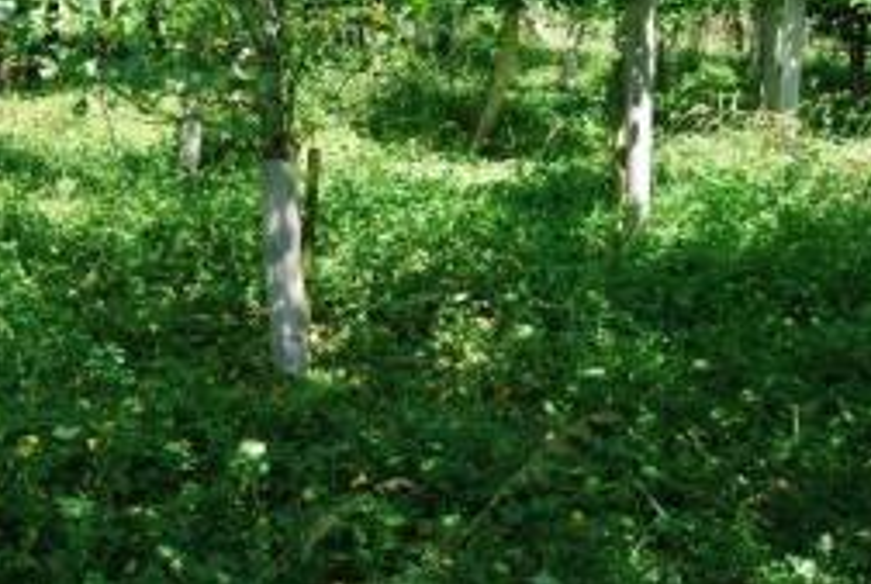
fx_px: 1163
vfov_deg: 27.3
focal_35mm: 48
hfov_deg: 38.6
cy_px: 73
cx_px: 107
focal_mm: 18
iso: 160
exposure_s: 1/125
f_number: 5.6
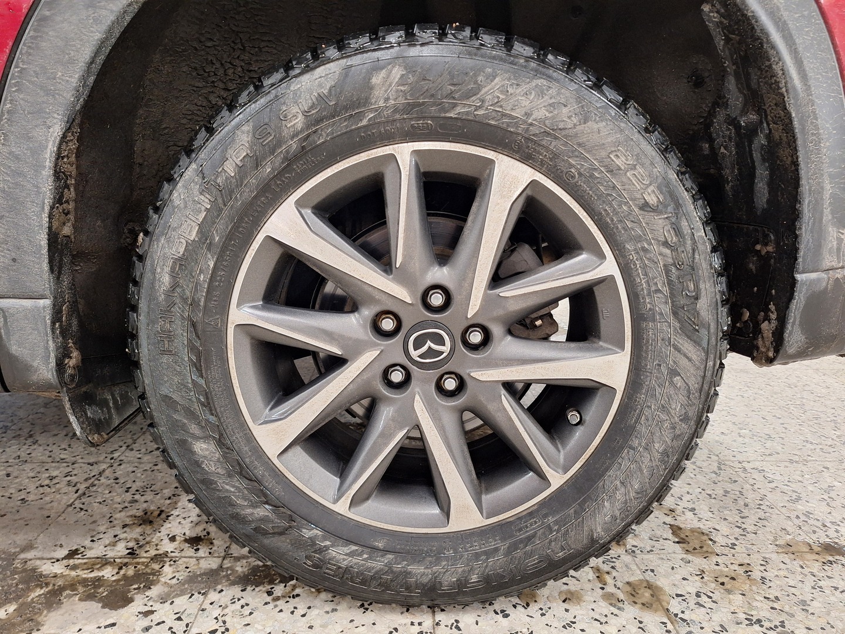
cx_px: 422
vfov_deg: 58.9
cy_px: 317
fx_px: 561
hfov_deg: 73.9
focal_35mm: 23
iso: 320
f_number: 1.8
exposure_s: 1/33
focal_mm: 5.54
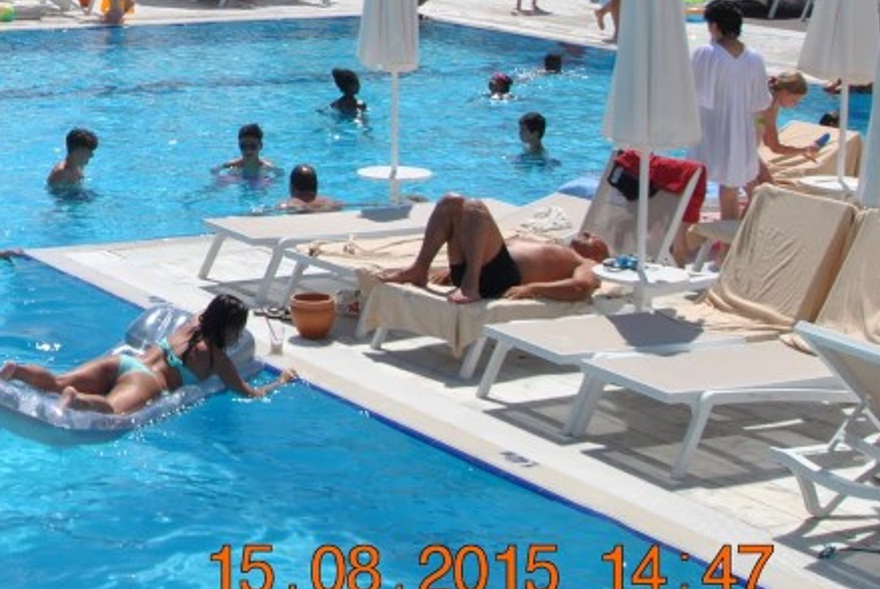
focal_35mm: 94
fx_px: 2301
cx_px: -157
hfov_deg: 20.4
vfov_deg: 14.2
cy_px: -82
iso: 100
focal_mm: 24
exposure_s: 1/320
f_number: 9
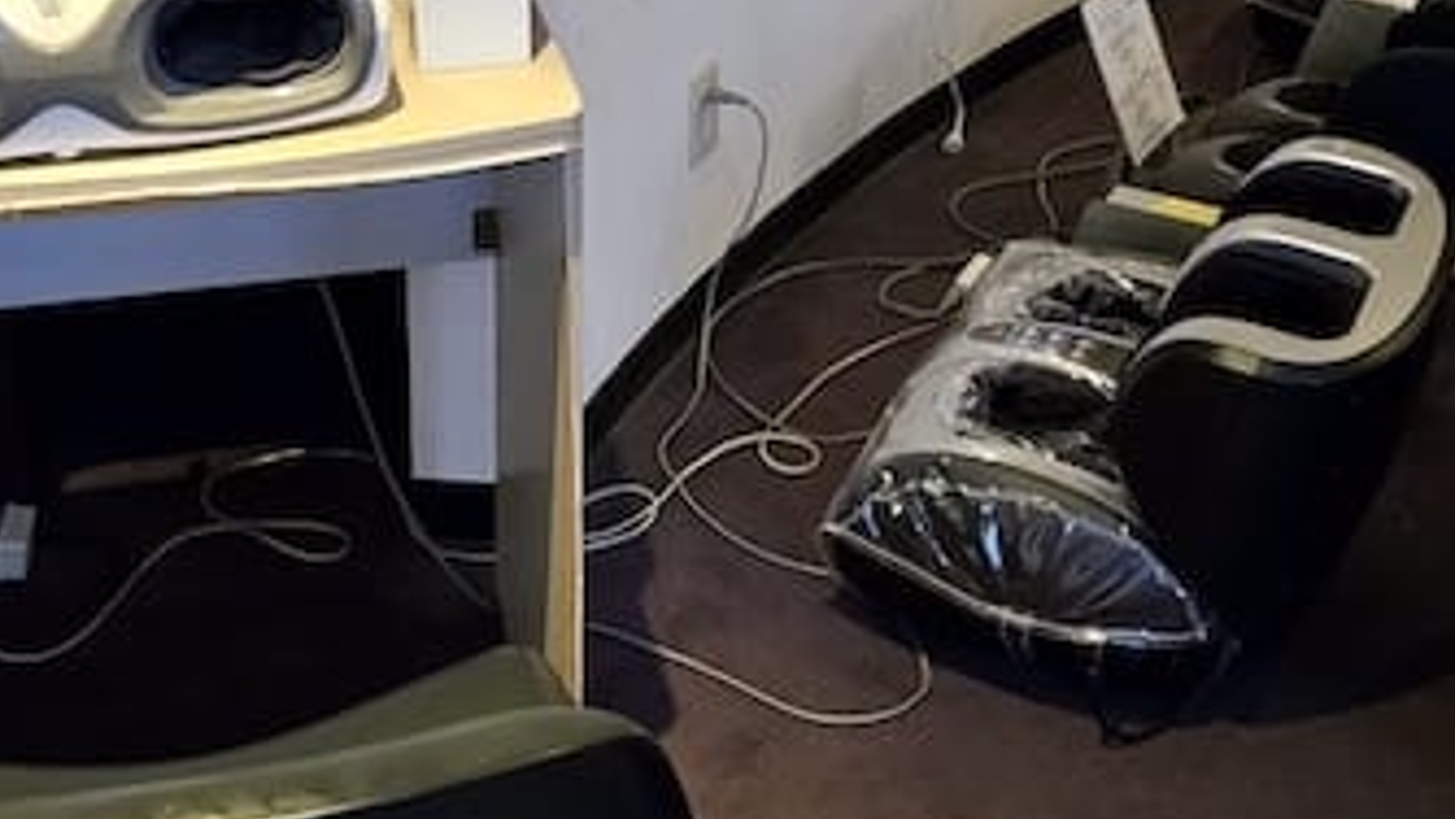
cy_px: 30
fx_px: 2315
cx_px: 653
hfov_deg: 34.9
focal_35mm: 60
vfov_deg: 19.6
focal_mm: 6.3
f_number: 1.7
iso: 1000
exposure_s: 1/60
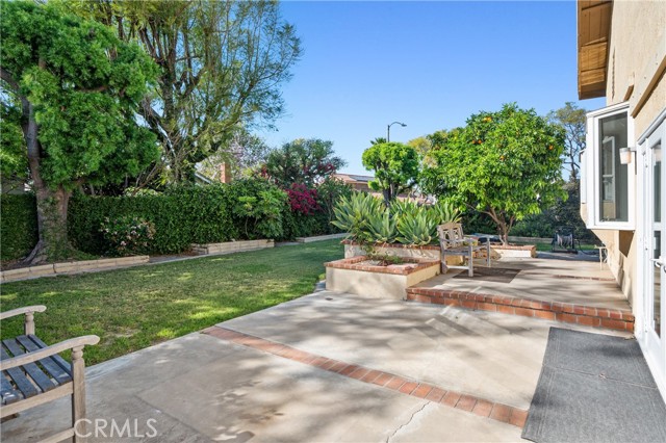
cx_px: 333
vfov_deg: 67.3
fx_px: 333
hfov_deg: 90.0
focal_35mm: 18
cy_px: 222
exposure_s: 1/125
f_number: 7.1
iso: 320
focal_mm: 18
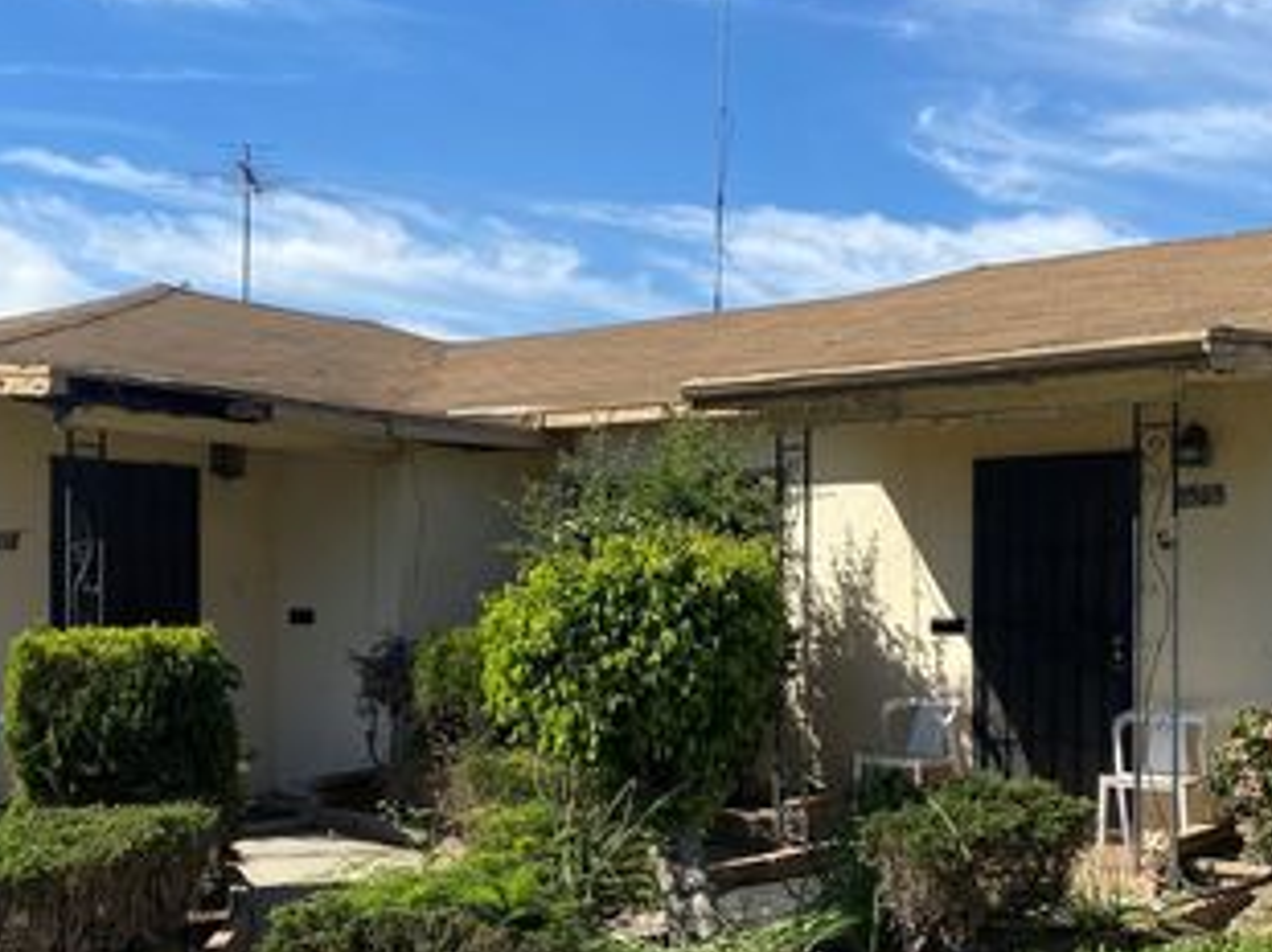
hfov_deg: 44.4
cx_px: 817
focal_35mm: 42
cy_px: 581
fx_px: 1542
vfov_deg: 34.2
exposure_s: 1/2358
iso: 32
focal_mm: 4.25
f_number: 1.8
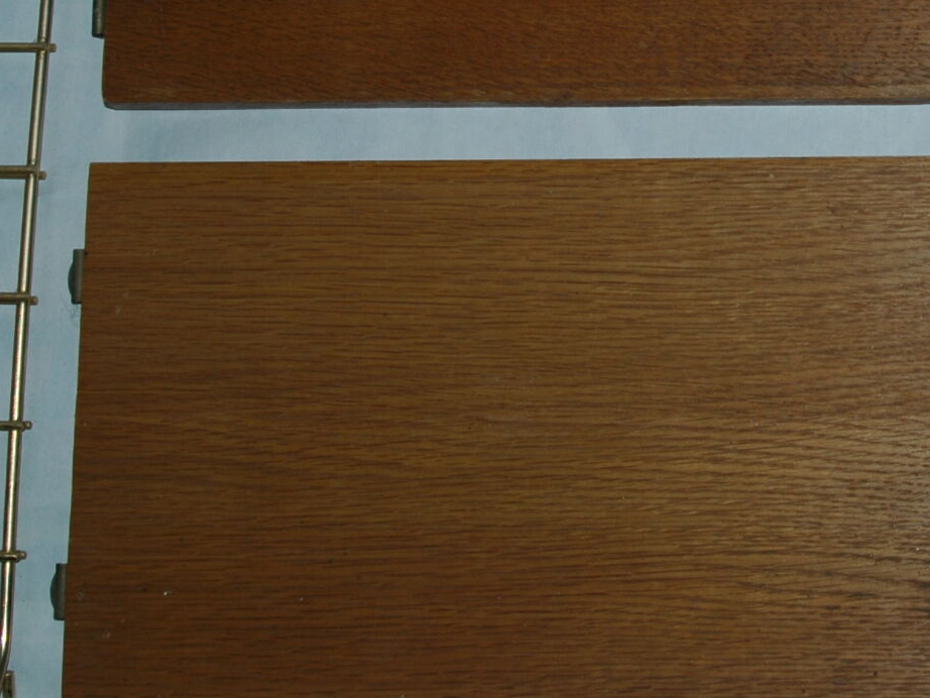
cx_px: 1052
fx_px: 2634
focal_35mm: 98
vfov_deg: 14.8
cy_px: -24
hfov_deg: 19.1
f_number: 5.6
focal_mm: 28
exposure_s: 1/125
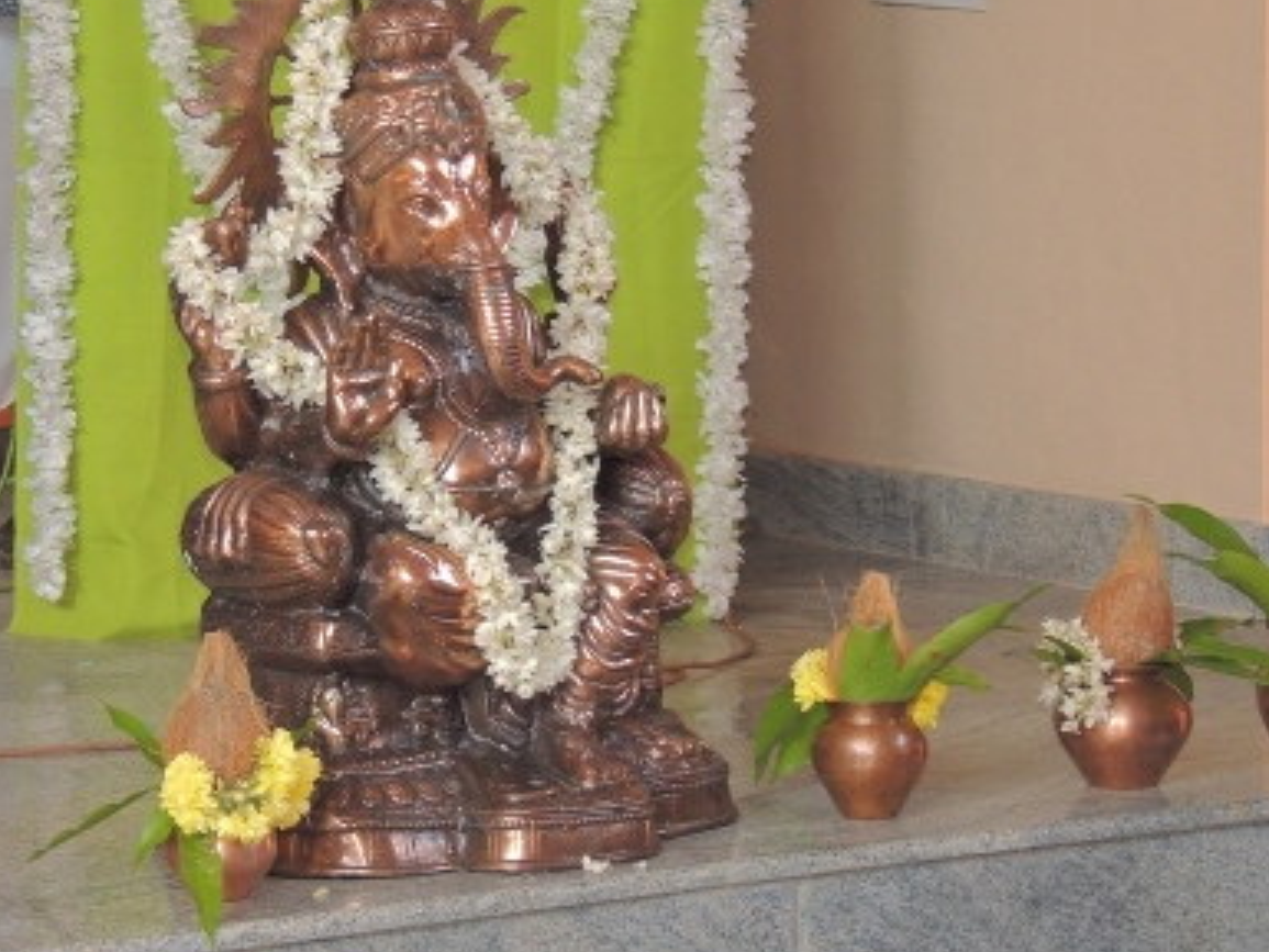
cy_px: 474
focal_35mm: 166
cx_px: 414
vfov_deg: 8.9
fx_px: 6087
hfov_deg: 11.9
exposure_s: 1/100
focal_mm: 21.4
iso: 400
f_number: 4.2
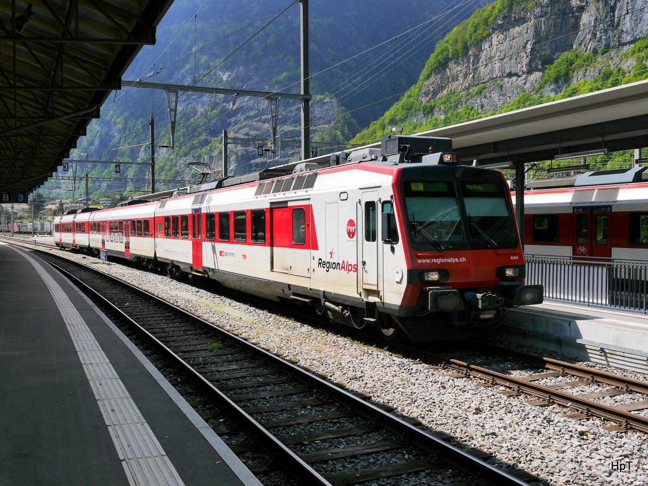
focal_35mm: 38
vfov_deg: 37.7
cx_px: 324
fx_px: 711
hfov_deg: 49.0
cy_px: 243
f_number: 8
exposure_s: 1/500
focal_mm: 19
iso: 160
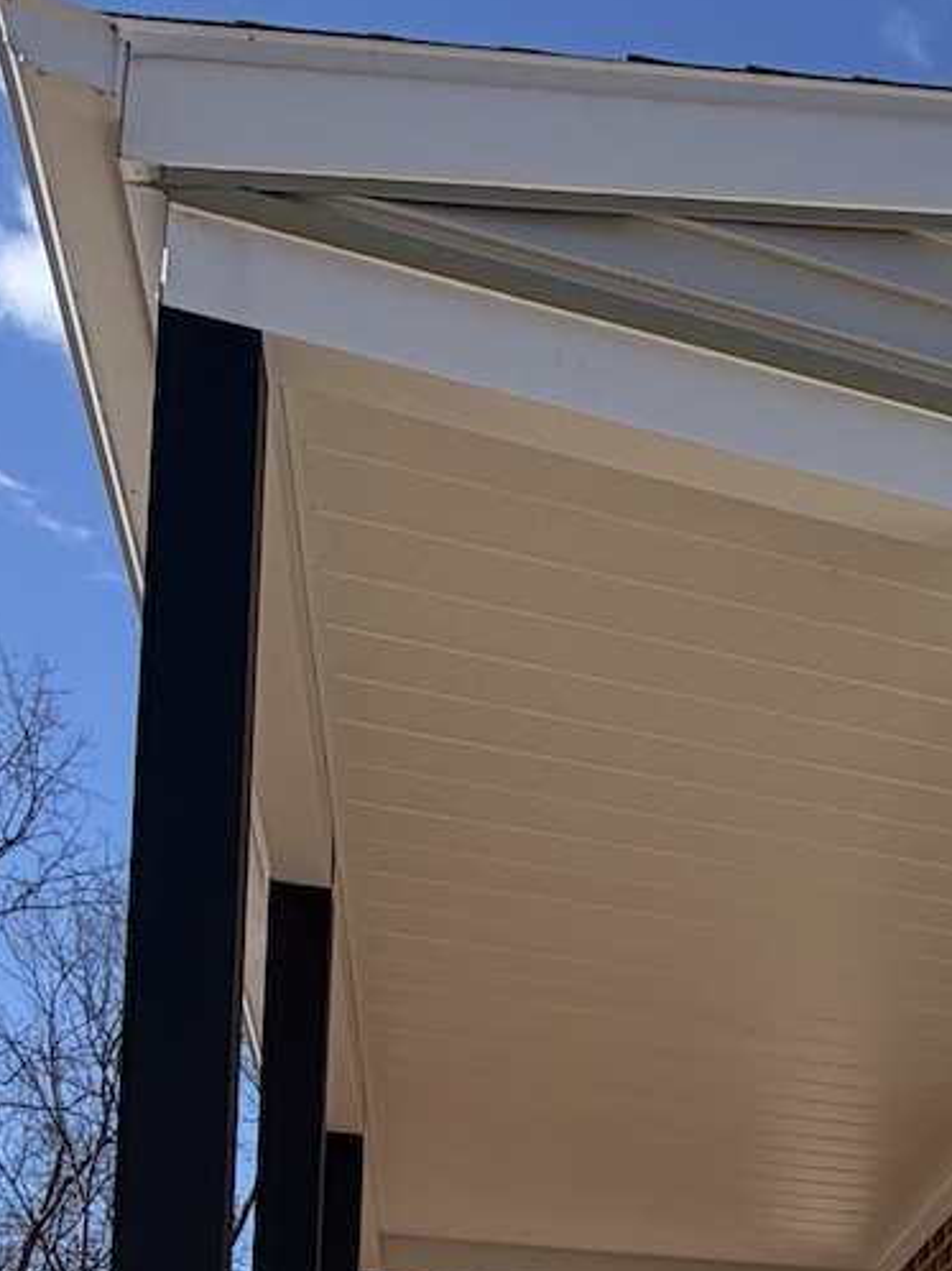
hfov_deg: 22.4
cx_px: 1409
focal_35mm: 54
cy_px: 1531
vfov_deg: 30.2
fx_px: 1982
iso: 20
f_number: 2.2
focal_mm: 2.22
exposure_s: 1/841
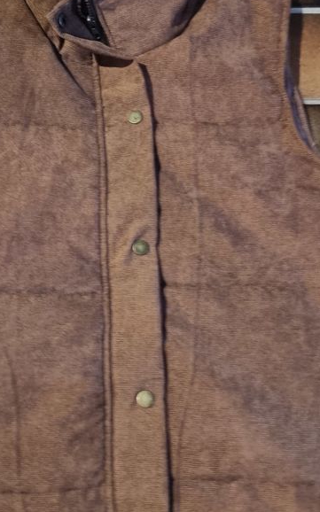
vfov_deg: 45.2
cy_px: 220
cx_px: 115
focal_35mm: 44
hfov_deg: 29.1
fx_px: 614
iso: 640
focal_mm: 6.7
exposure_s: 1/25
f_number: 1.8
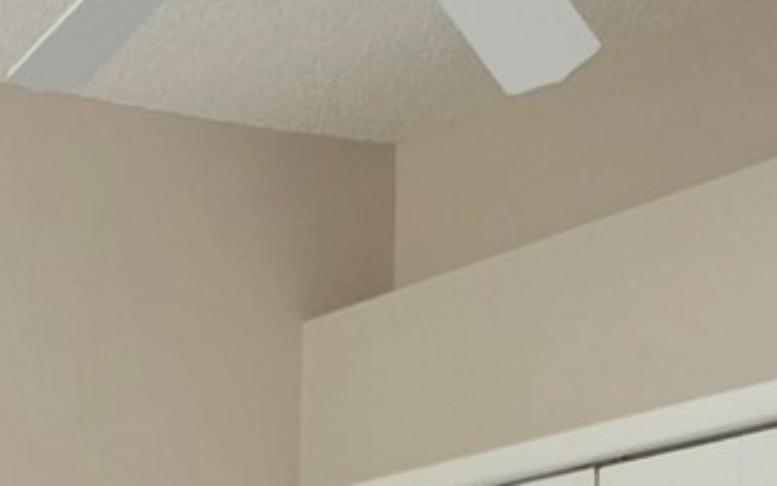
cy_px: 994
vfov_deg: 14.9
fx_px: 1483
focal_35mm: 70
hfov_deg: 26.9
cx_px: -86
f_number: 1.9
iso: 500
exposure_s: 1/60
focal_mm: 2.2
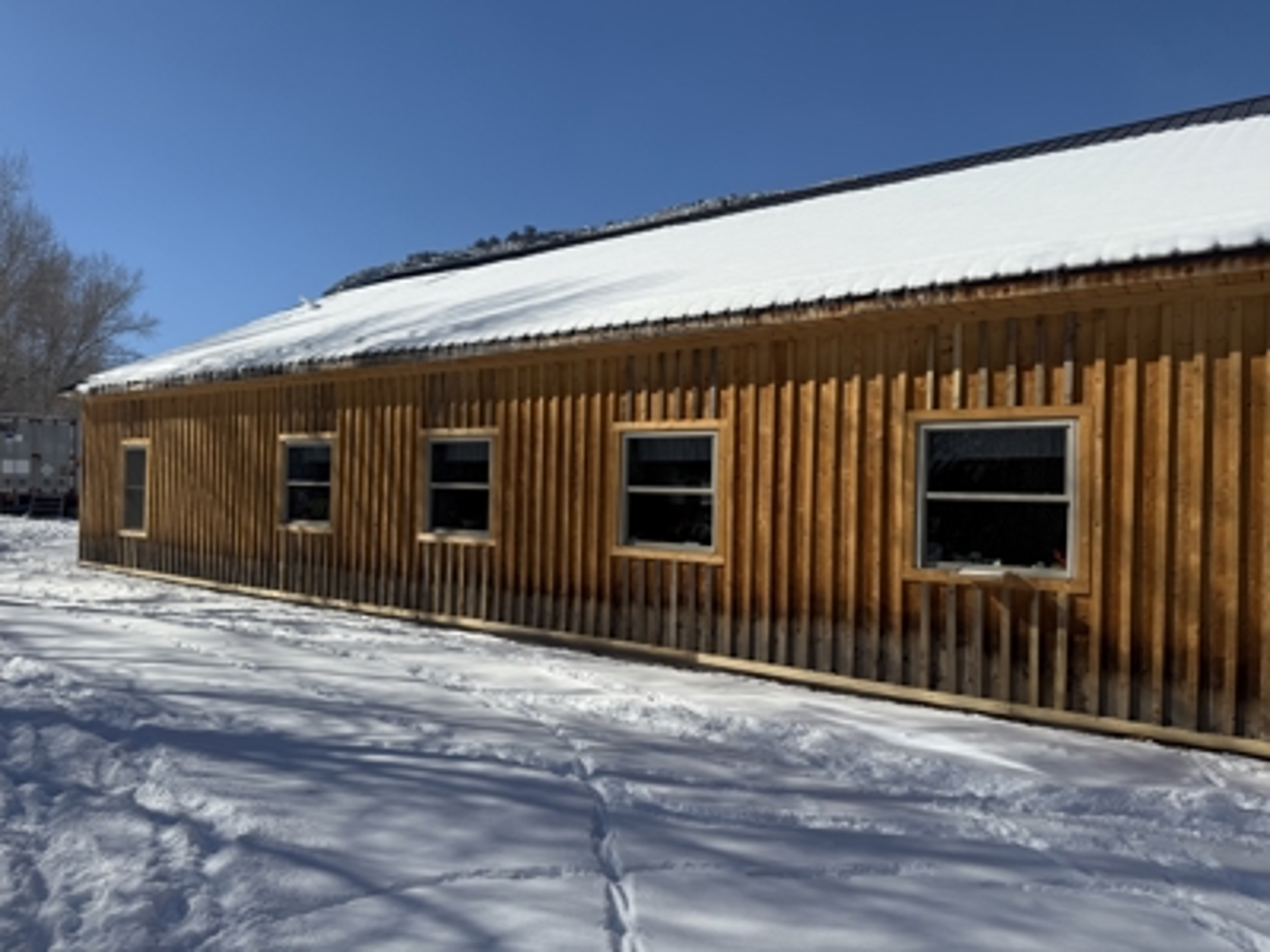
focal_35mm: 24
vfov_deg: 56.8
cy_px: 476
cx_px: 635
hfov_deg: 71.6
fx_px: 881
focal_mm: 6.76
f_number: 1.78
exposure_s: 1/10309
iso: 80
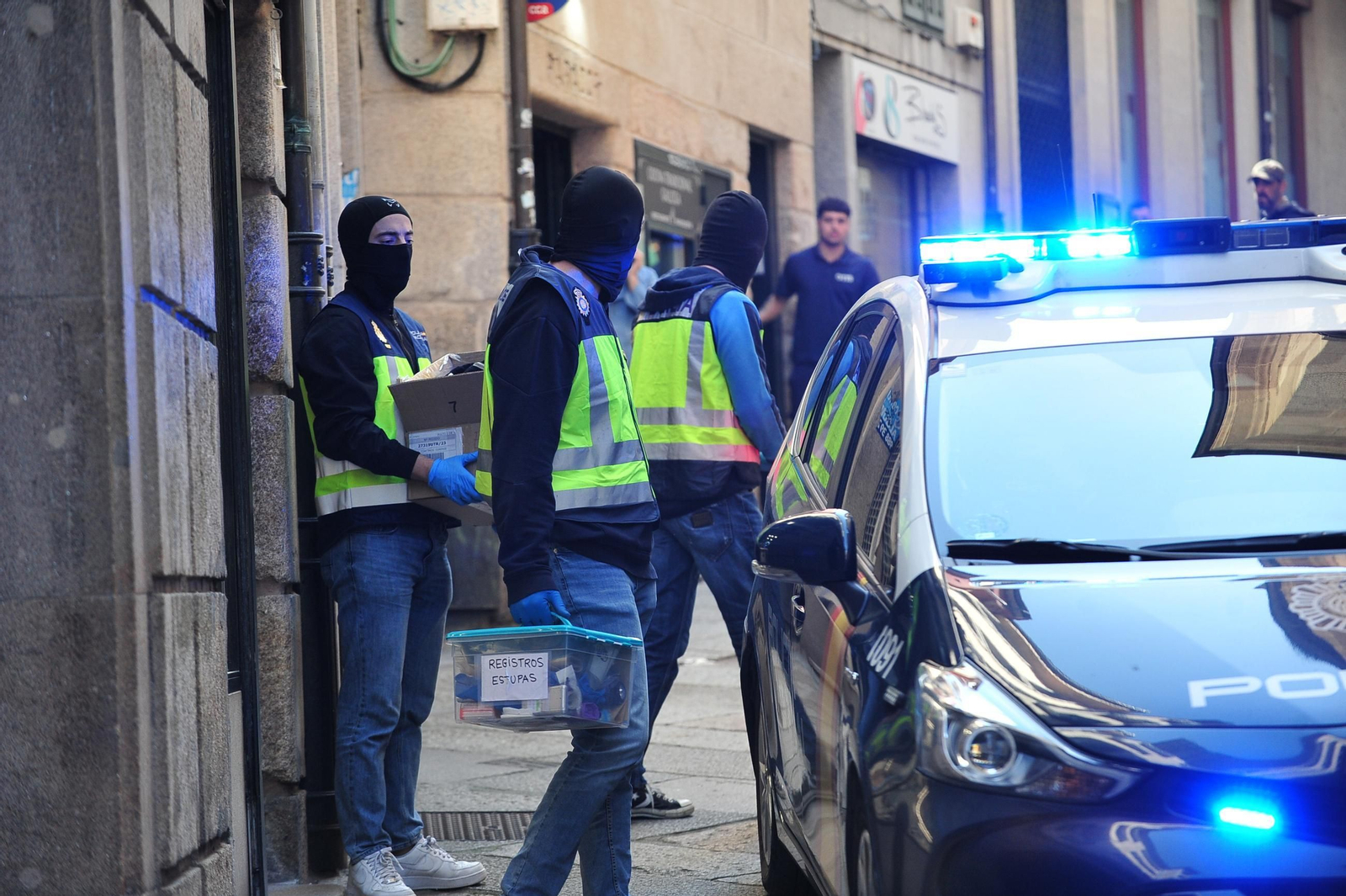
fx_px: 4484
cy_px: 448
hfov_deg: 17.1
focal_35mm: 120
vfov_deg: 11.4
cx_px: 673
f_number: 4.5
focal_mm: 120
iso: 1250
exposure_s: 1/640
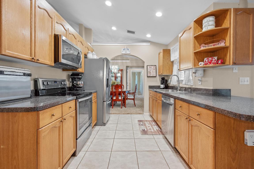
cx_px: 127
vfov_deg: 73.8
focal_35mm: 16
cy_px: 84
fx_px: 113
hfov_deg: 96.7
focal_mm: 16
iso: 450
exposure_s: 1/5
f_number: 9
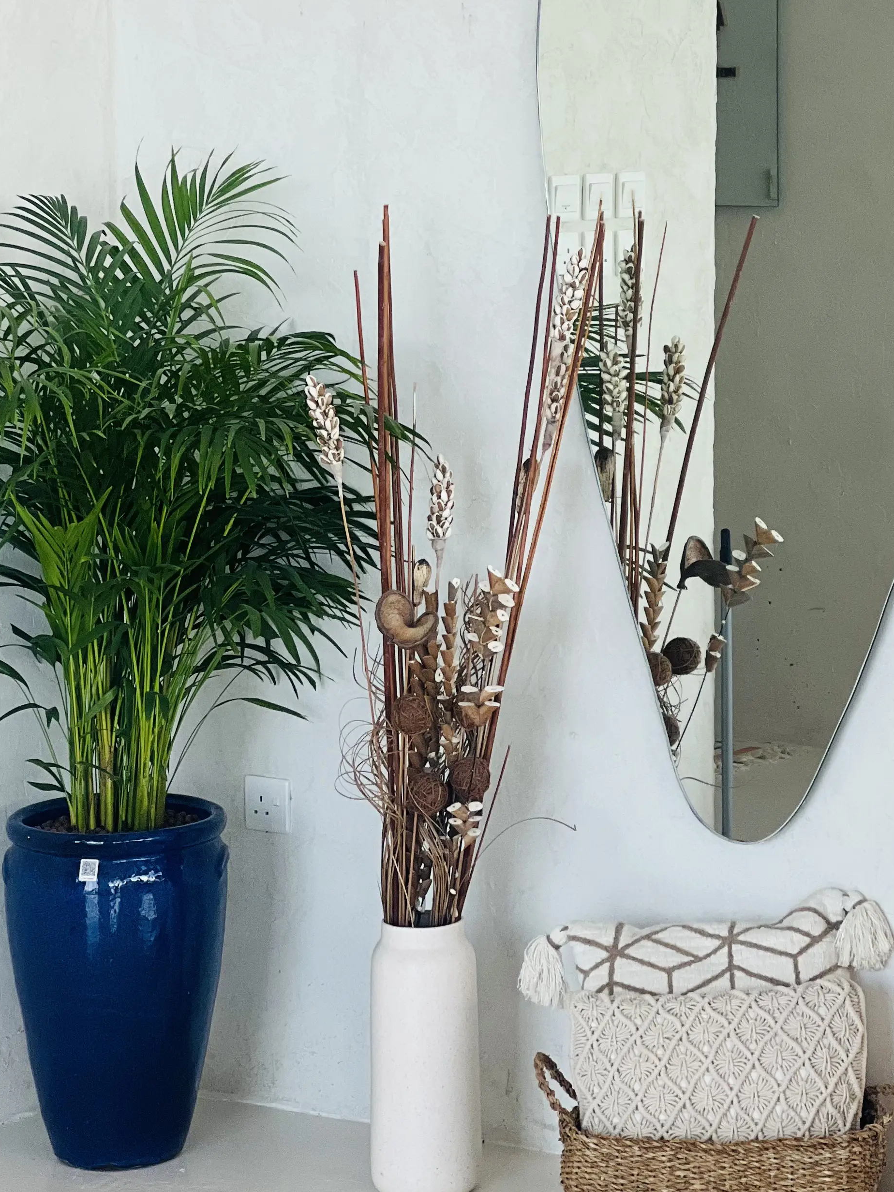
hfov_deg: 11.7
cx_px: 632
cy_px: 383
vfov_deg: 15.6
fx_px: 4339
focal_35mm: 126
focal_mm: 9
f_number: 2.8
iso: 80
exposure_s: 1/120
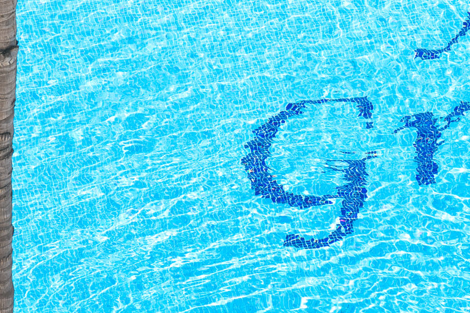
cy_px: 245
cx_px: 544
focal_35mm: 483
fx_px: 6305
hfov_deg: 4.3
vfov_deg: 2.8
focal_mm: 142
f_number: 5.6
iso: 200
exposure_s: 1/1000
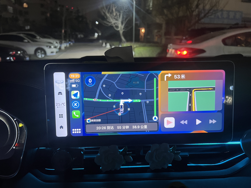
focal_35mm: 26
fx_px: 189
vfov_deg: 53.1
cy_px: 94
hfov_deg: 67.3
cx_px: 126
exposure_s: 1/50
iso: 400
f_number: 1.5
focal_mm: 5.7
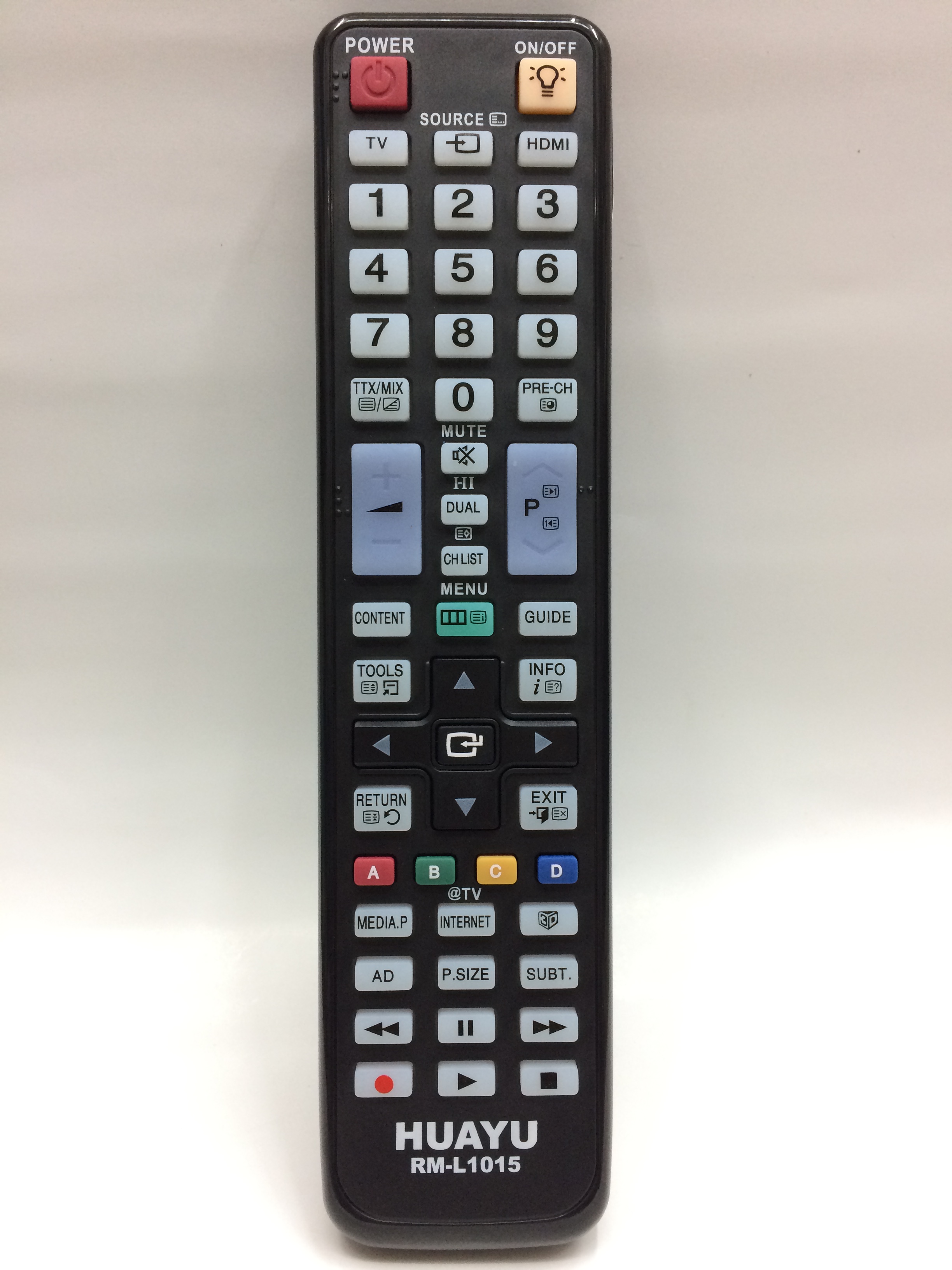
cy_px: 635
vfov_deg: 61.7
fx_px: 1063
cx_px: 476
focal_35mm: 29
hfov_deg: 48.2
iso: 160
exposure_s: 1/33
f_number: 2.2
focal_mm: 4.15
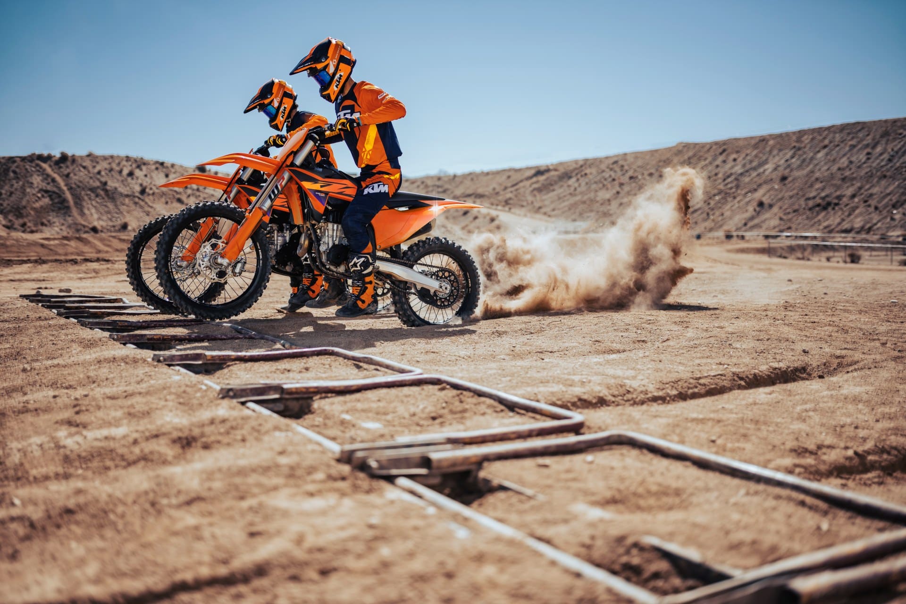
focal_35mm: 35
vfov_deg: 37.9
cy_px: 302
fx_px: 881
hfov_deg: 54.4
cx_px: 453
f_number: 1.4
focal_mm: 35
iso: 31
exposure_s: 1/3200
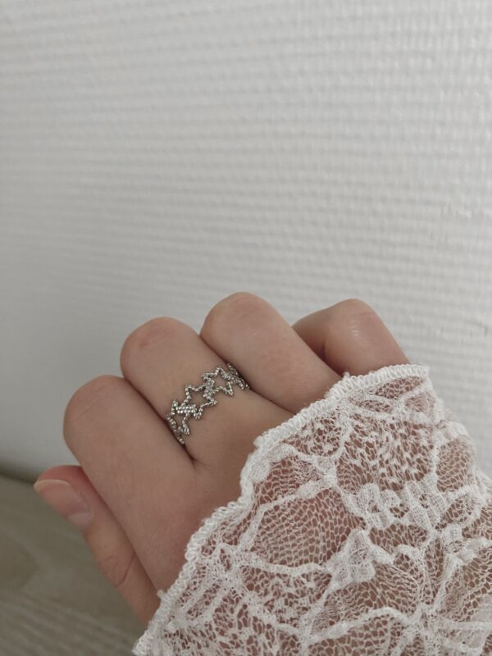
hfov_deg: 54.9
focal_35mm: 25
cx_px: 246
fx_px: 474
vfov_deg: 69.4
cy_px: 328
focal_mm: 4.25
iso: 160
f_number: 1.8
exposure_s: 1/60
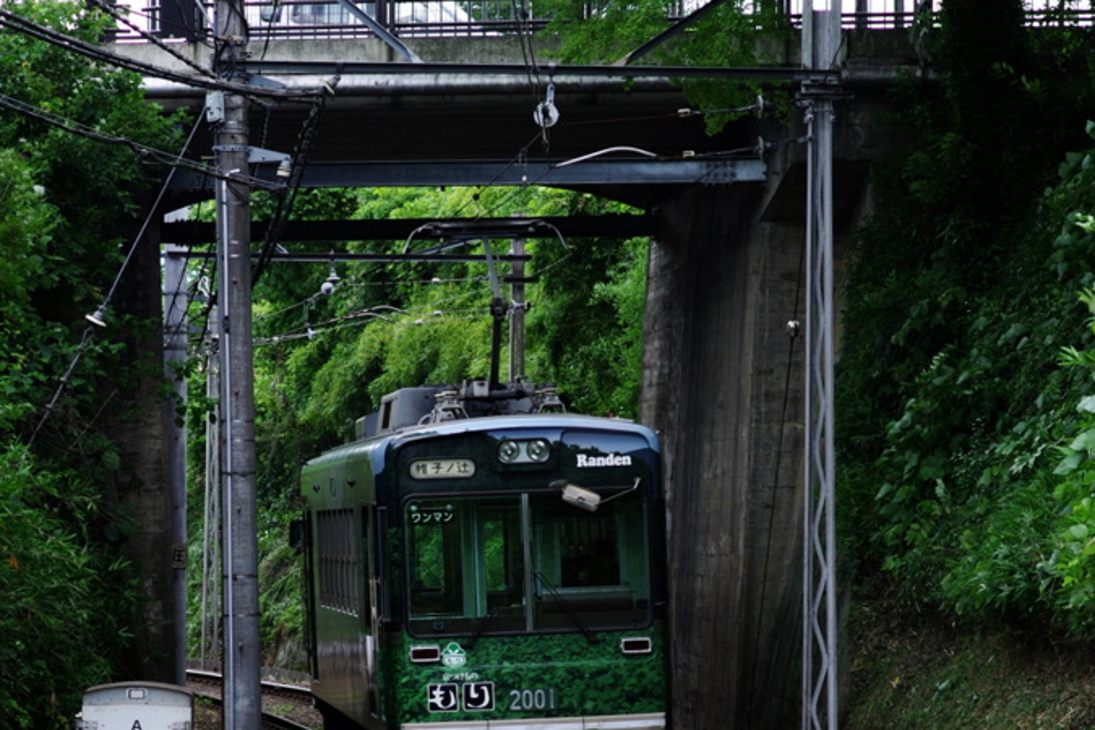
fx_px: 4836
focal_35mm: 159
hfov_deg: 12.9
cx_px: 547
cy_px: 623
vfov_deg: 8.6
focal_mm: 70
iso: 100
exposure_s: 1/125
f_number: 4
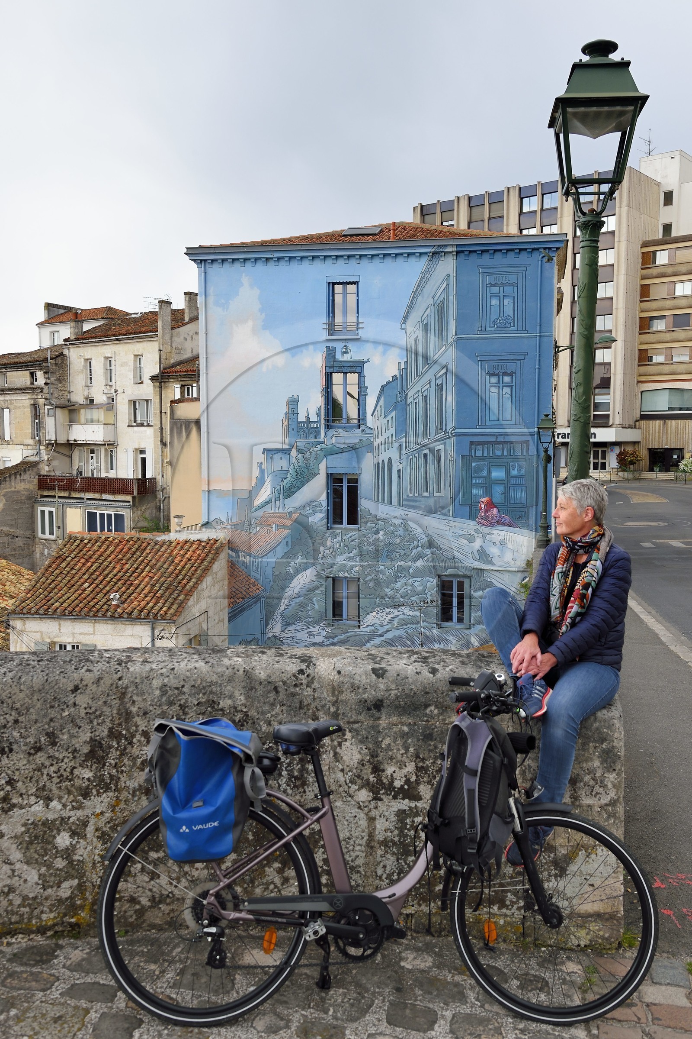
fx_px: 980
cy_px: 520
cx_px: 346
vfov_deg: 55.8
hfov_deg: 38.9
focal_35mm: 34
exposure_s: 1/80
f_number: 10
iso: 400
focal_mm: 34
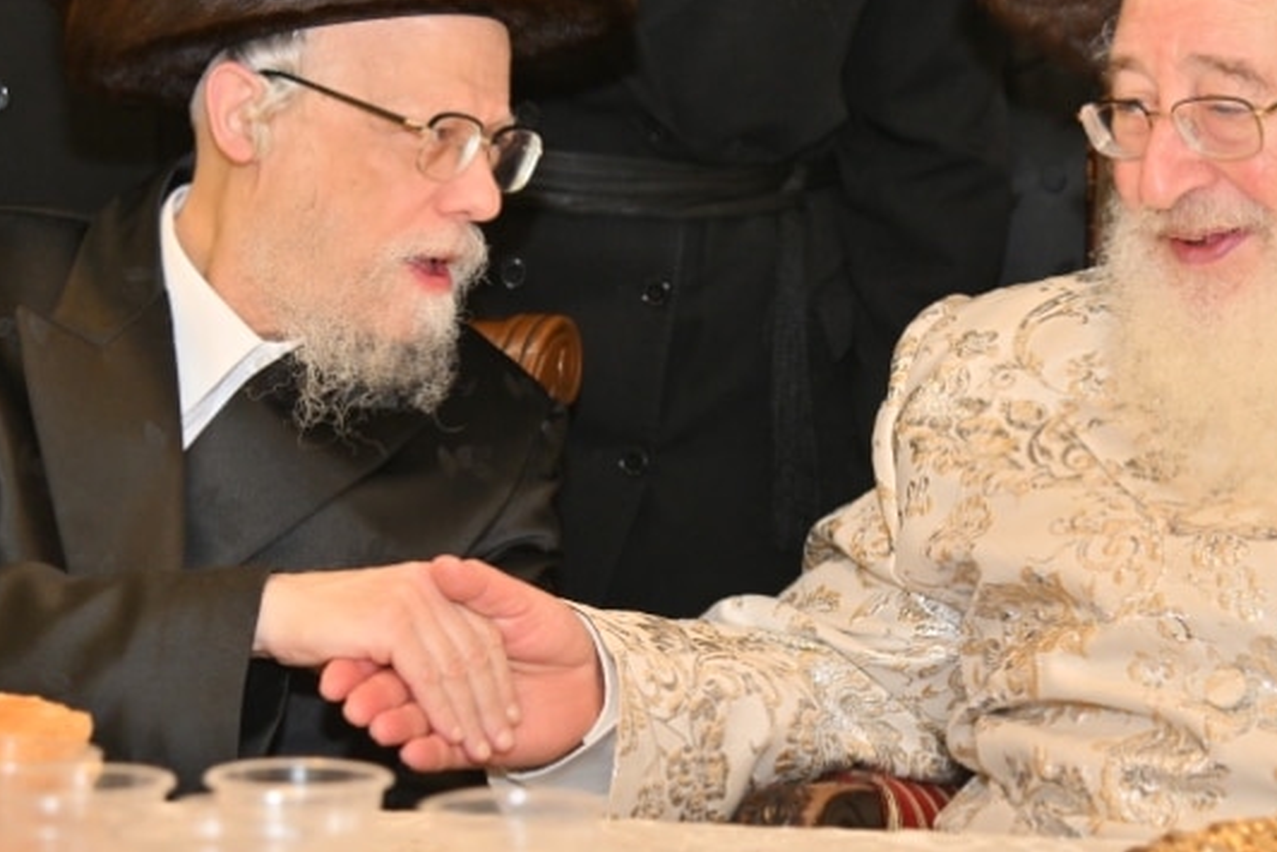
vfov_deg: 13.6
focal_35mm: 100
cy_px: 145
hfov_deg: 20.4
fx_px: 3548
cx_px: 583
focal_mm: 52
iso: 640
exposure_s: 1/200
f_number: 4
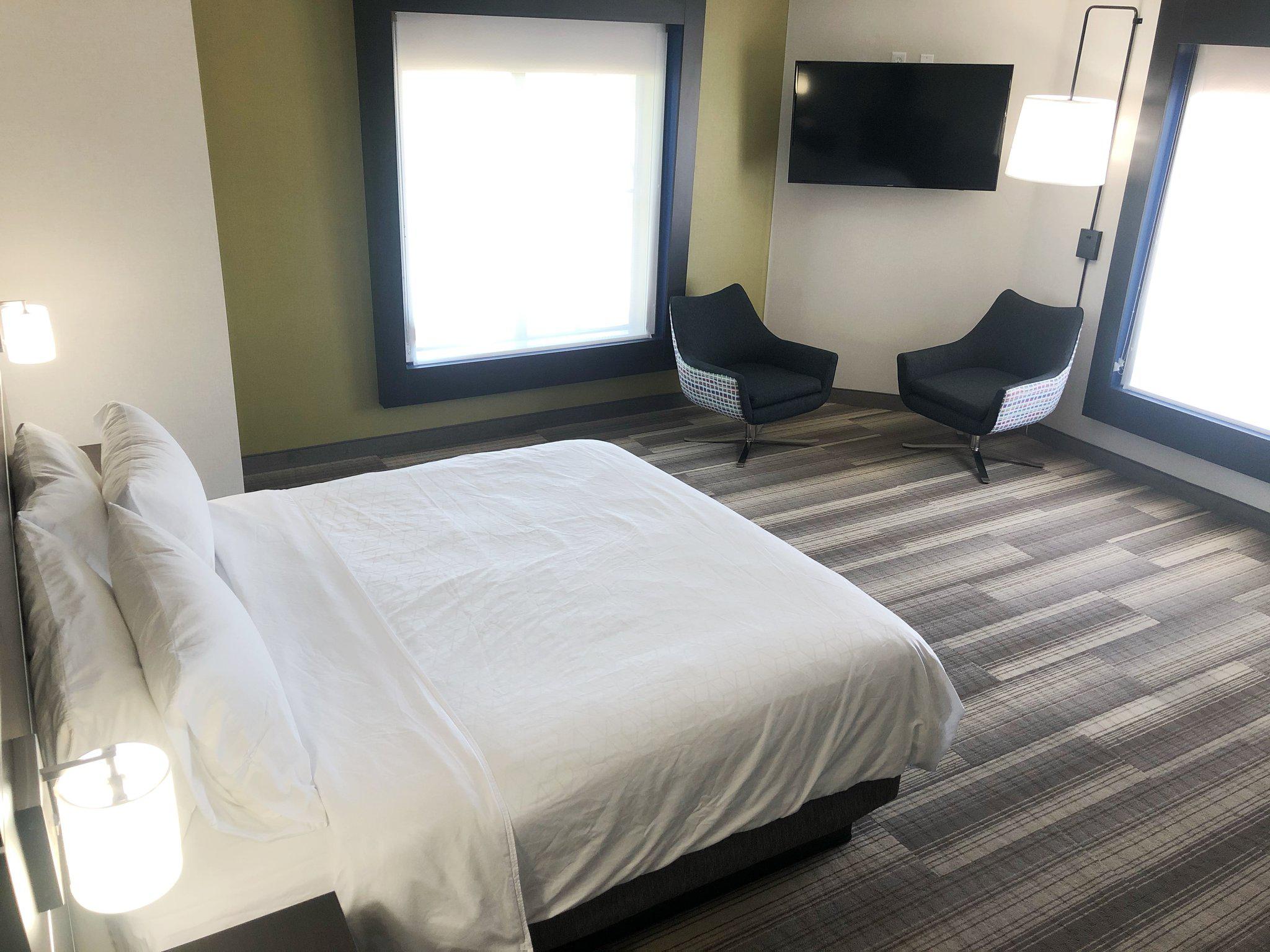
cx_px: 635
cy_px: 476
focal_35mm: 28
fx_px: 1027
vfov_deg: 49.7
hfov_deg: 63.4
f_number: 1.8
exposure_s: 1/30
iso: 32
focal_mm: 3.99
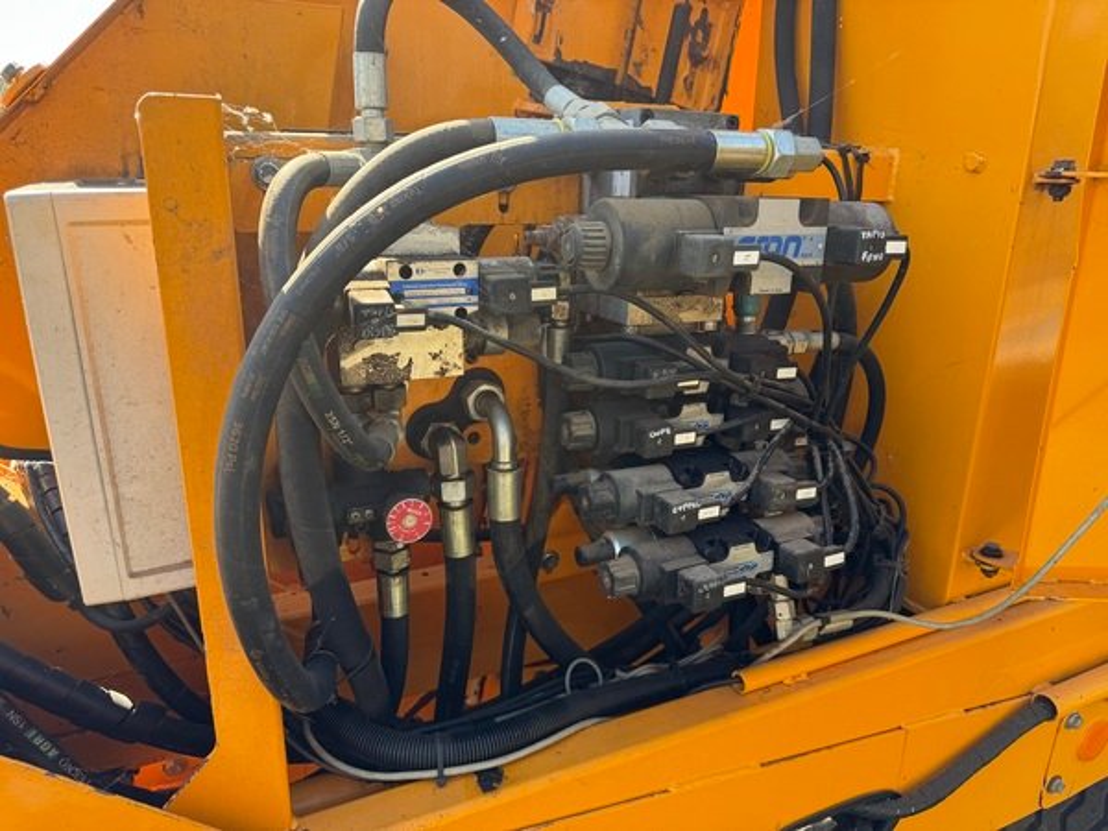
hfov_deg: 71.6
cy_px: 416
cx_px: 554
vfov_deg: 56.8
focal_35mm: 24
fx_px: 768
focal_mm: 6.76
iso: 80
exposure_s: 1/484
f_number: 1.78
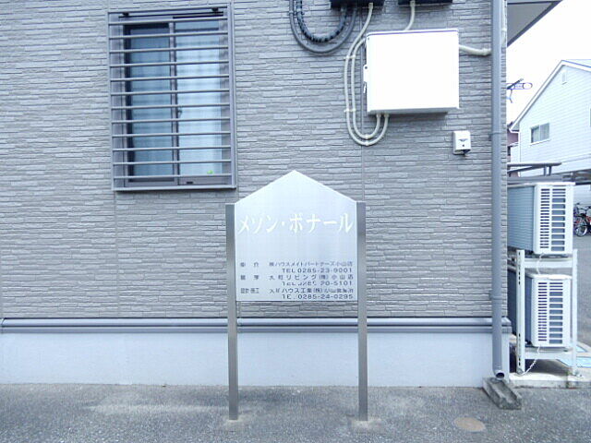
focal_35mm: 24
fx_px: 410
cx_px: 296
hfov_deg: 71.6
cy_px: 222
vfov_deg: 56.8
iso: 80
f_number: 3.4
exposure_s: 1/250
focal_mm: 4.3
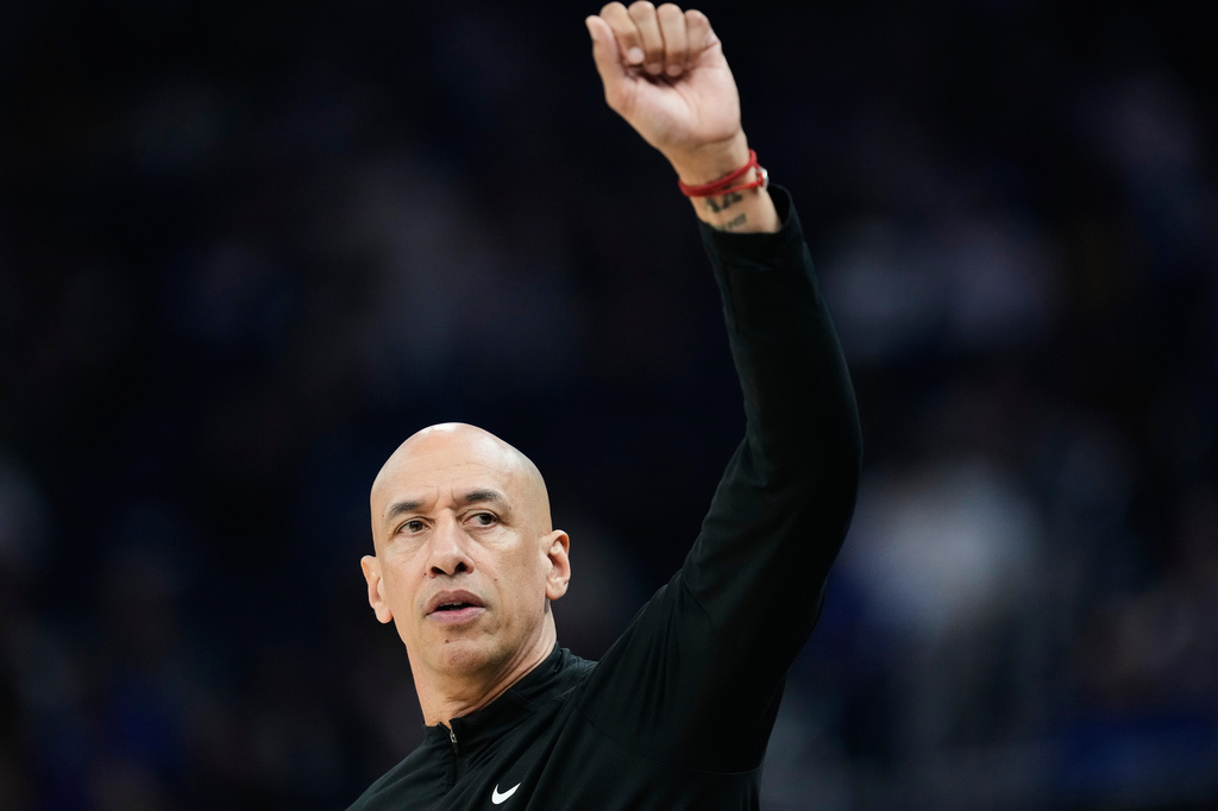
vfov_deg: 3.4
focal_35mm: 400
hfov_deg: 5.2
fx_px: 13528
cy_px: 406
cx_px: 609
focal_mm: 400
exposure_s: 1/1000
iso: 3200
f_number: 3.2
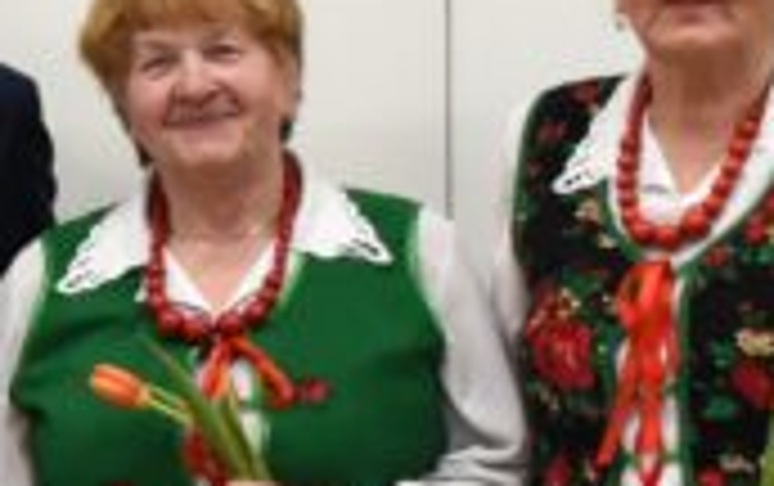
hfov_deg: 8.6
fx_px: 4942
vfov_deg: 5.6
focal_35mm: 234
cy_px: 122
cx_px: -590
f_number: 3.5
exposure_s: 1/125
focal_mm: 22
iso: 1100
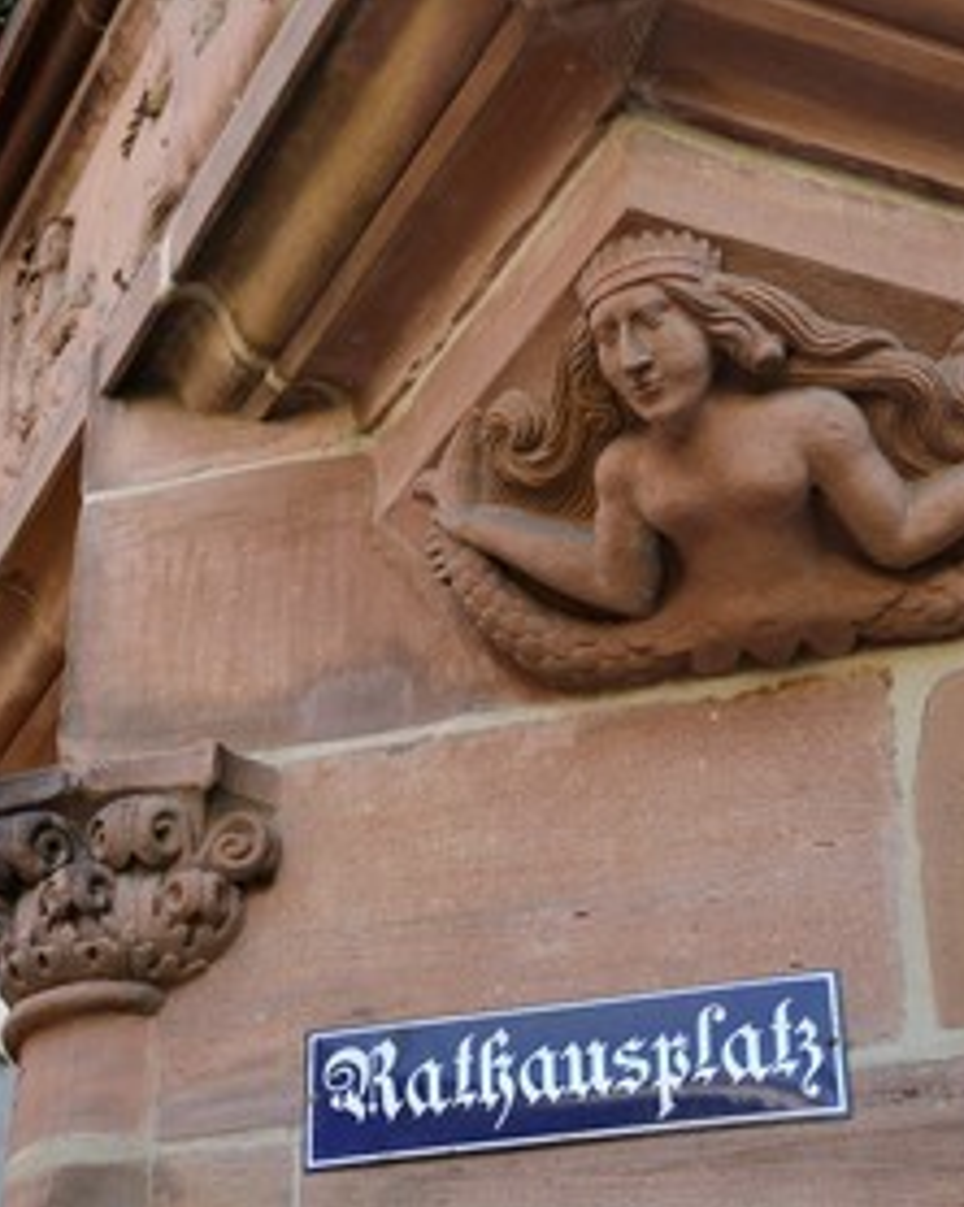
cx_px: 256
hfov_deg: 19.5
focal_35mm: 78
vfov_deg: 24.5
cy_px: 604
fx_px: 2785
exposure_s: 1/160
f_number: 4.5
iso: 200
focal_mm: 55
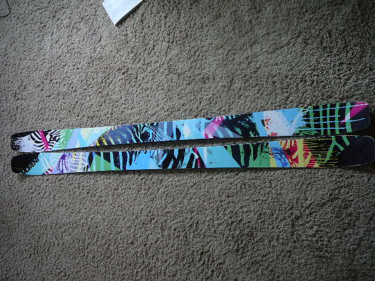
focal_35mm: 35
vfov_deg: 40.7
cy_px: 140
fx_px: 379
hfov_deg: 52.6
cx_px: 188
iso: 100
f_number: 2.8
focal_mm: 5.2
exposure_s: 1/50
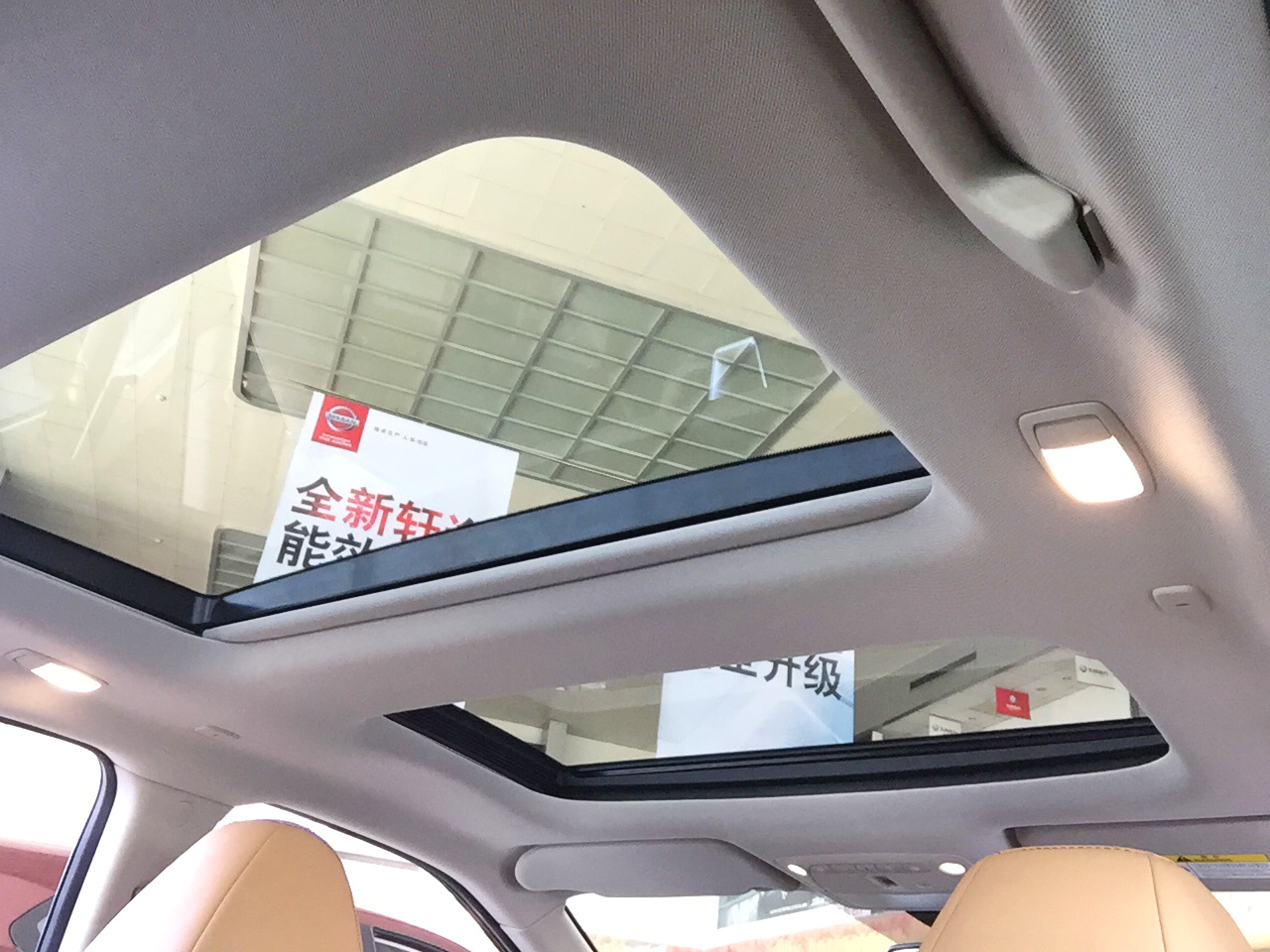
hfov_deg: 58.4
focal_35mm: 31
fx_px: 1137
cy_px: 476
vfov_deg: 45.4
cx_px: 635
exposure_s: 1/33
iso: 160
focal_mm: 2.65
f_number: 2.2
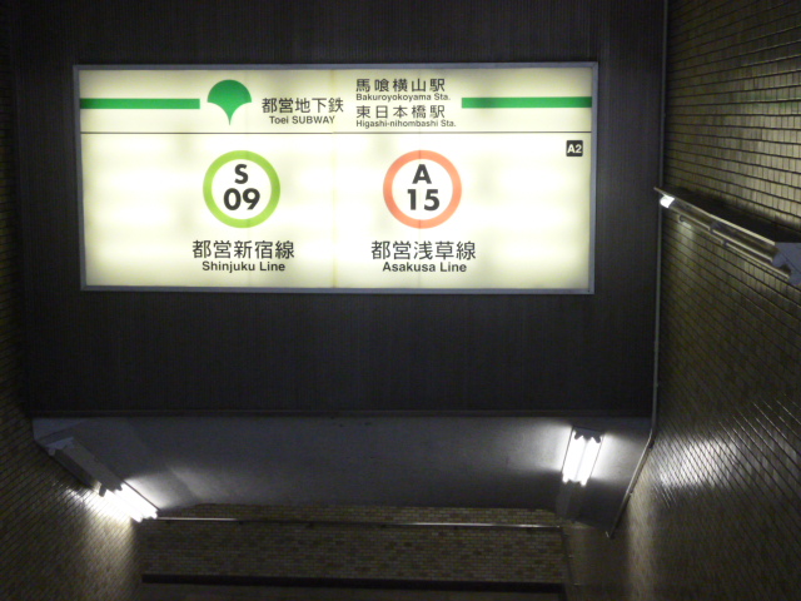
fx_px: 1296
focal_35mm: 56
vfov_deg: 26.1
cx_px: 400
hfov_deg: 34.3
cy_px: 300
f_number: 4.4
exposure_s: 1/125
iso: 800
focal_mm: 10
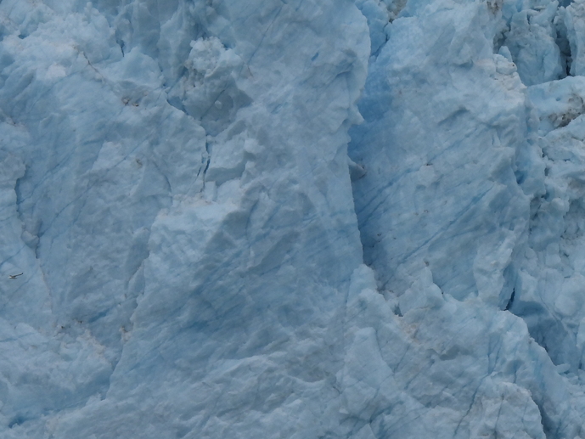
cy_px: 209
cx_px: 445
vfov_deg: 1.3
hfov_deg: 1.8
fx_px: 18830
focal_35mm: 1114
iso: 100
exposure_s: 1/1000
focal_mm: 107
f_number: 5
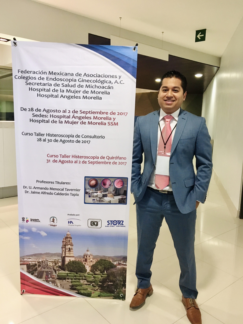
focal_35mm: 29
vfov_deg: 61.7
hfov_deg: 48.2
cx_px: 122
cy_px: 162
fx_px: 271
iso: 200
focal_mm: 4.15
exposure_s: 1/24
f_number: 2.2
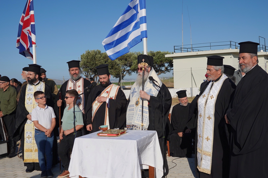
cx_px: 134
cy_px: 89
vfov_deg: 31.9
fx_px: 313
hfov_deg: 46.4
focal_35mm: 42
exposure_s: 1/2000
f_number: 4.5
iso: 100
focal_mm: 28
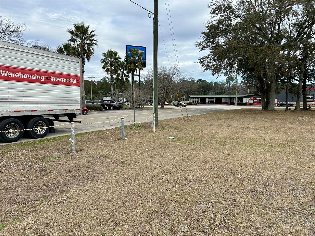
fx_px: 237
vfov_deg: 53.1
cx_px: 158
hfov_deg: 67.3
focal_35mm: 26
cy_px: 118
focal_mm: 5.7
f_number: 1.5
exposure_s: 1/1698
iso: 50
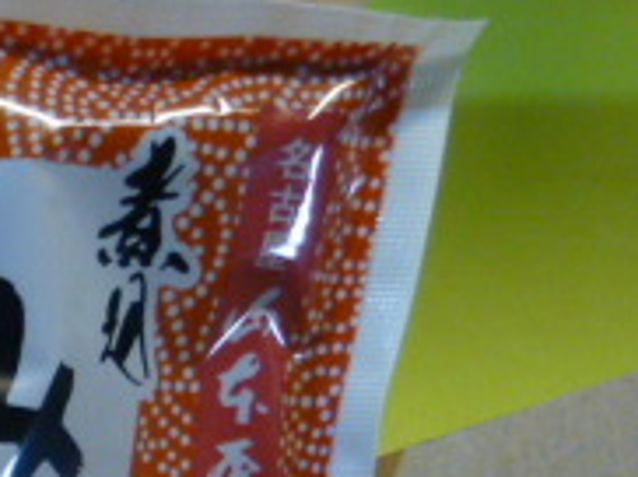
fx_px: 1620
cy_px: 800
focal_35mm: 88
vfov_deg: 15.0
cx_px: -470
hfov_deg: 18.2
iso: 400
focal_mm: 4.5
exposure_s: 1/40
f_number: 3.1
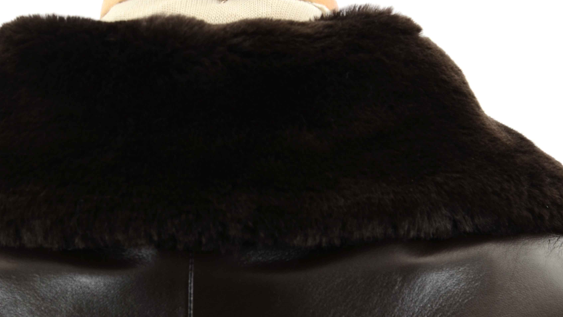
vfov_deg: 5.1
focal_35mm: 240
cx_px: 218
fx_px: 3580
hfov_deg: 9.0
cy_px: 227
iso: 160
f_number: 8
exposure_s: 1/80
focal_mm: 105
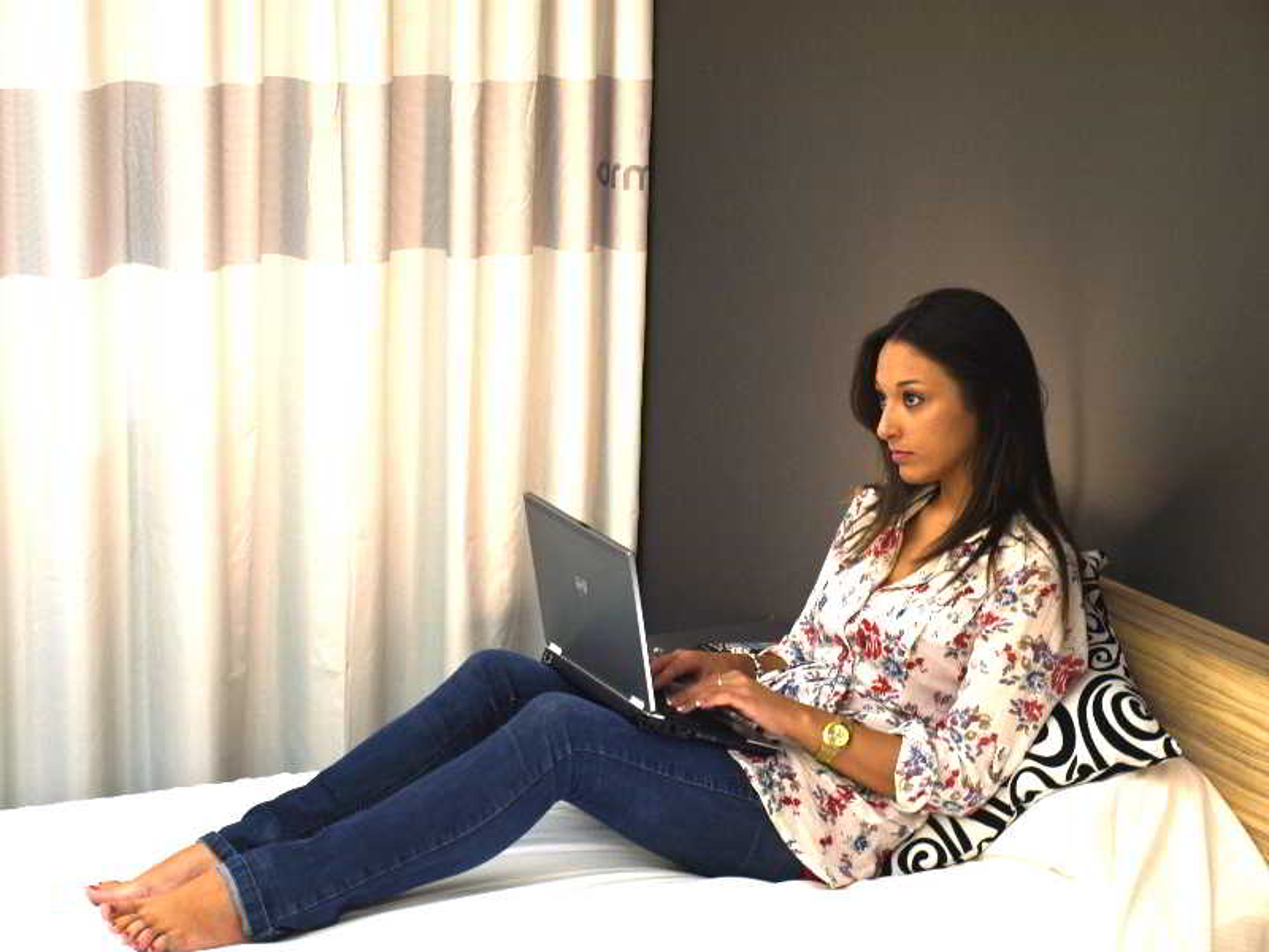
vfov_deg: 17.6
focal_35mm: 84
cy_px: 476
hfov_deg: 23.3
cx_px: 634
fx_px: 3079
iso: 200
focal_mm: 42
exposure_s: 1/1.67
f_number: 6.3
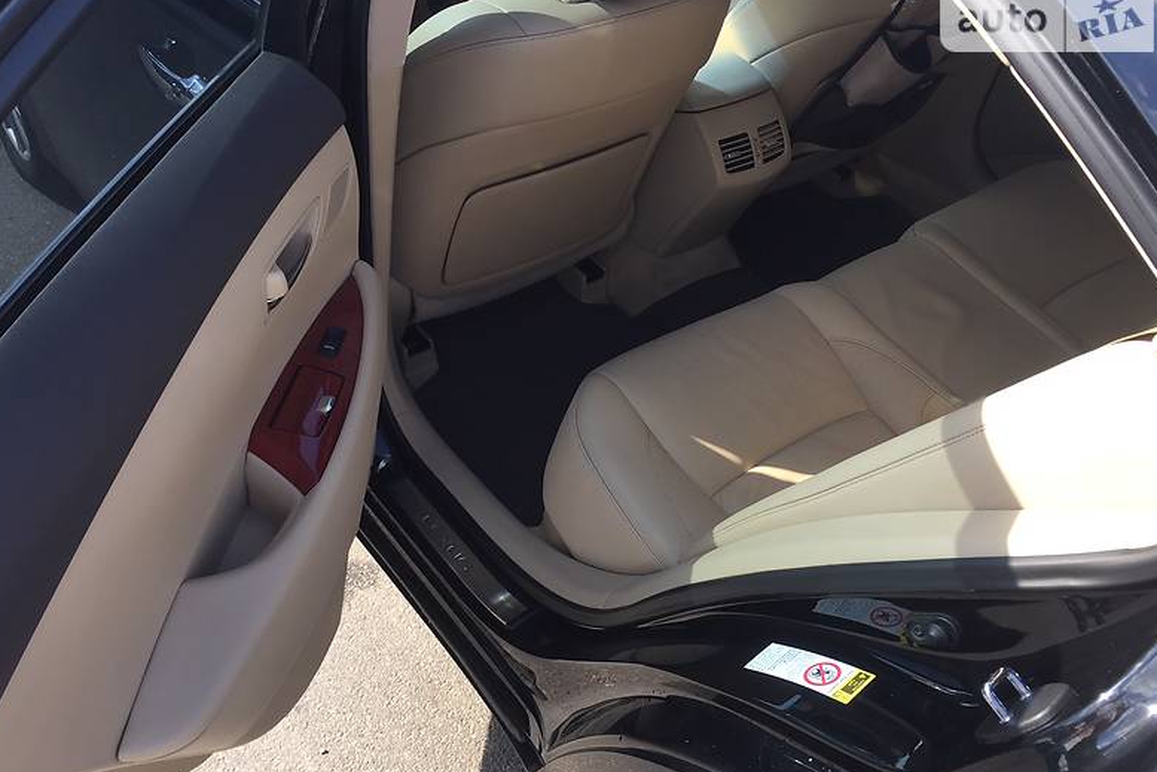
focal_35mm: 31
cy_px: 416
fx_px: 996
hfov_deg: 60.3
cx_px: 581
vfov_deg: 42.3
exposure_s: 1/335
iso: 32
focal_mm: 4.2
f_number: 2.2
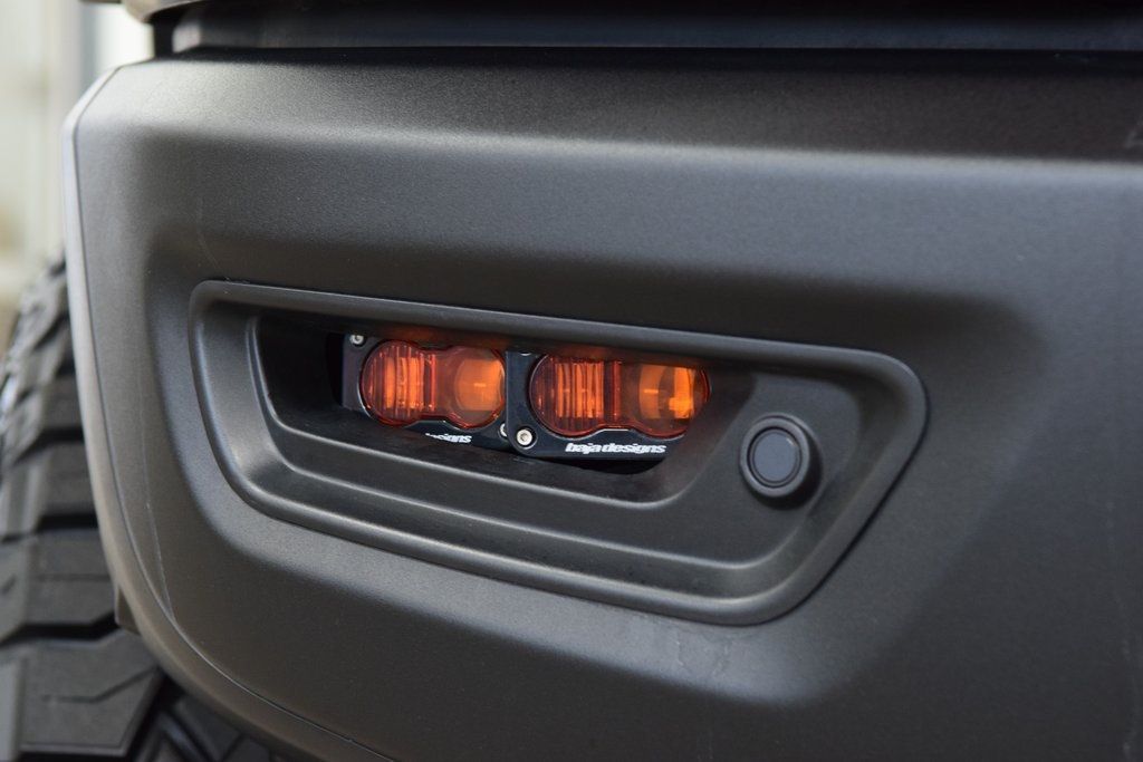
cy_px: 381
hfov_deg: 19.5
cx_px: 572
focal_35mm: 105
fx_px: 3334
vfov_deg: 13.0
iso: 1600
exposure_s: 1/30
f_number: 5.6
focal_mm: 70
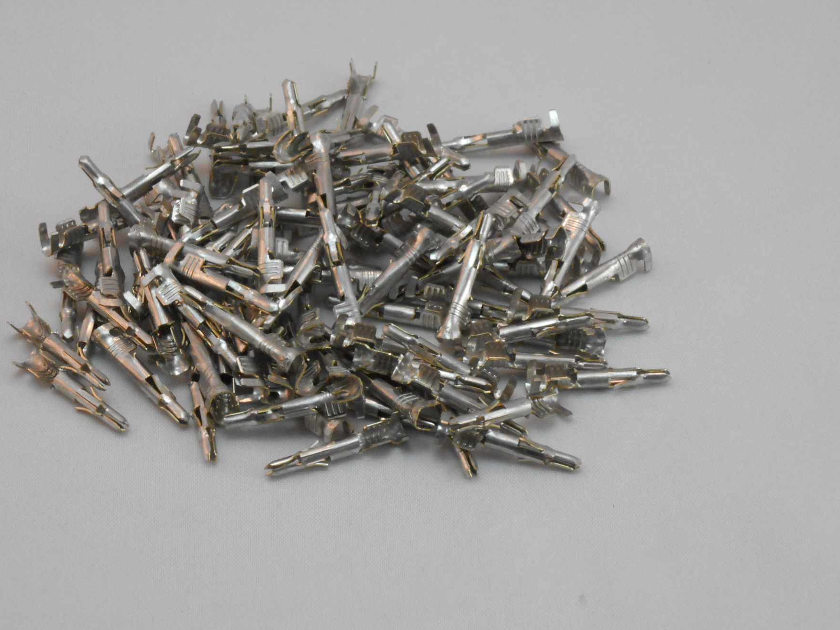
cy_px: 350
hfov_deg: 14.9
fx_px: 3203
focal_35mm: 132
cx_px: 355
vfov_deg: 11.2
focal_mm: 18.2
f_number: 5.8
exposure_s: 1/60
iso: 450
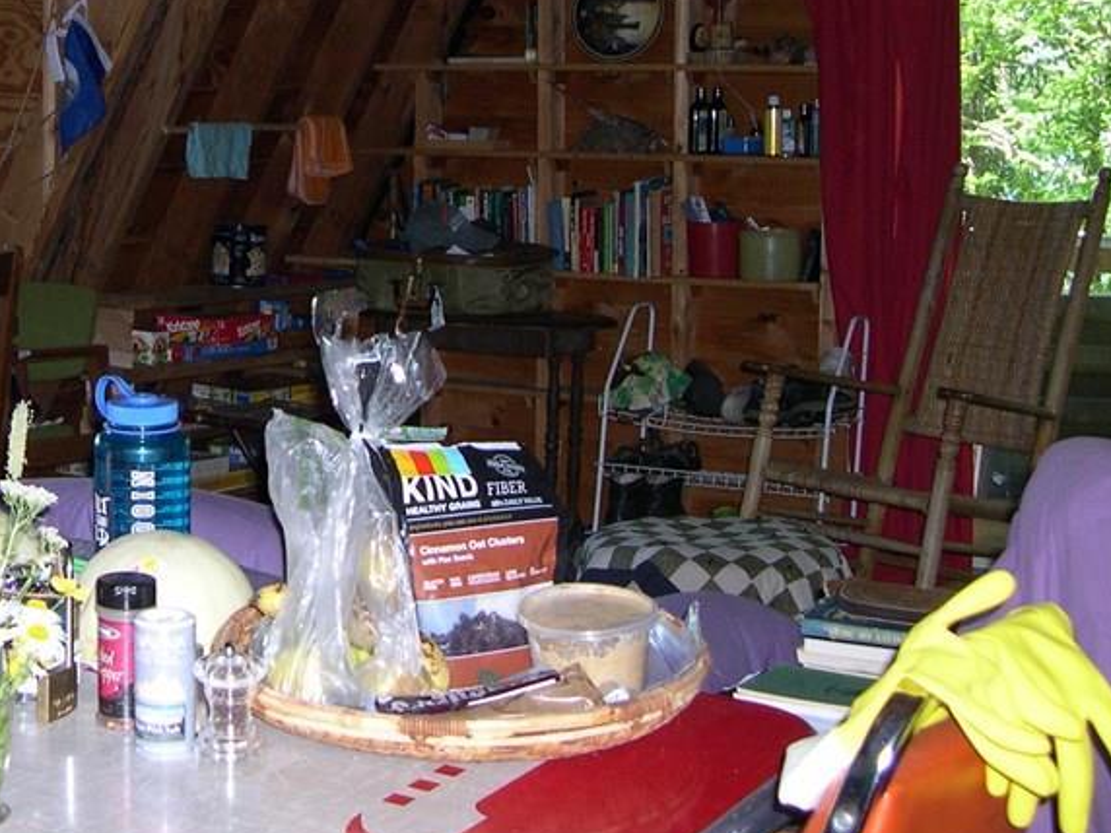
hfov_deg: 27.9
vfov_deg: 21.3
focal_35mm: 68
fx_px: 2182
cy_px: 146
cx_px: 198
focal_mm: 8
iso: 217
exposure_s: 1/60
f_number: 2.8
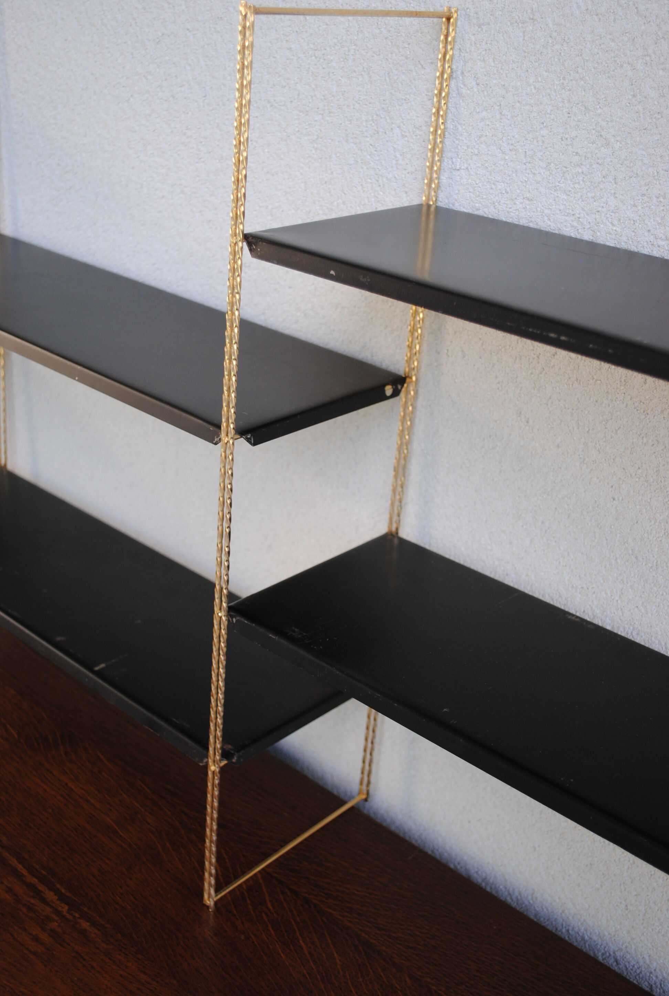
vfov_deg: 44.9
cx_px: 334
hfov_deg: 31.0
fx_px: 1207
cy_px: 498
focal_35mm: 44
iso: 200
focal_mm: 29
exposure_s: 1/80
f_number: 4.5
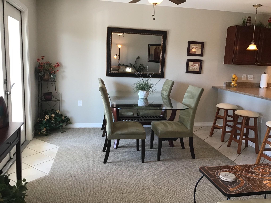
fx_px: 243
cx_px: 136
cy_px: 102
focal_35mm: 31
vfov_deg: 45.4
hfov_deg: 58.4
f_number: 2.4
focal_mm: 3.3
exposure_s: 1/30
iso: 32
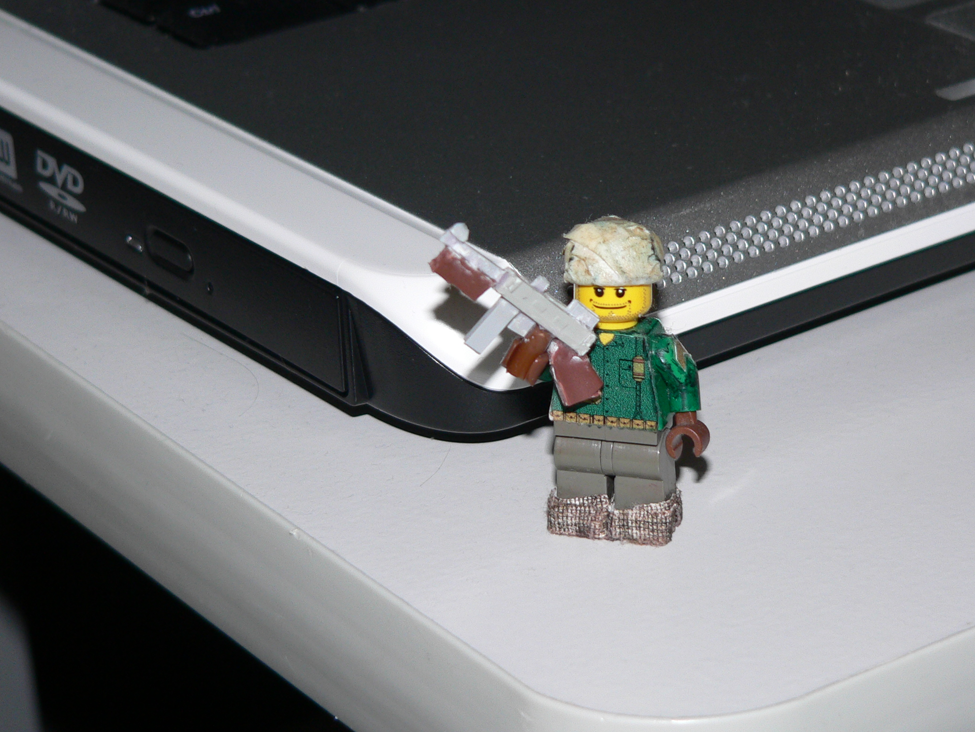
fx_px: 3380
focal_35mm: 120
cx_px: 579
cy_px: 378
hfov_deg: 16.4
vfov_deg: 12.3
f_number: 2.8
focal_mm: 16.2
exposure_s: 1/60
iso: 100
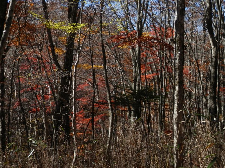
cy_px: 84
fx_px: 351
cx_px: 112
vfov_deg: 27.0
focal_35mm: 54
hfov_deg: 35.5
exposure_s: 1/320
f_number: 4.1
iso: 80
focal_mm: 9.8
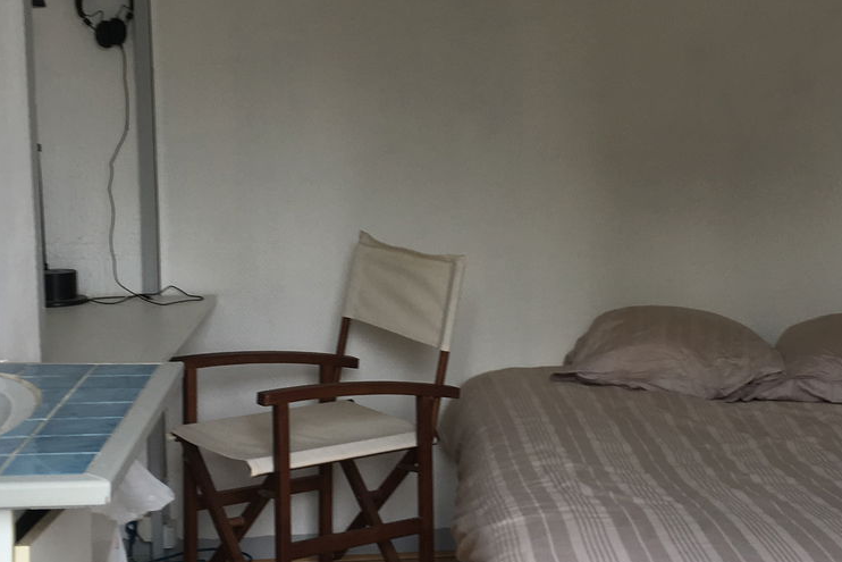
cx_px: 596
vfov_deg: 20.9
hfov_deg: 30.6
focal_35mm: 65
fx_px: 1520
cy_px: 243
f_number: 2.2
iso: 25
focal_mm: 4.15
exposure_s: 1/50
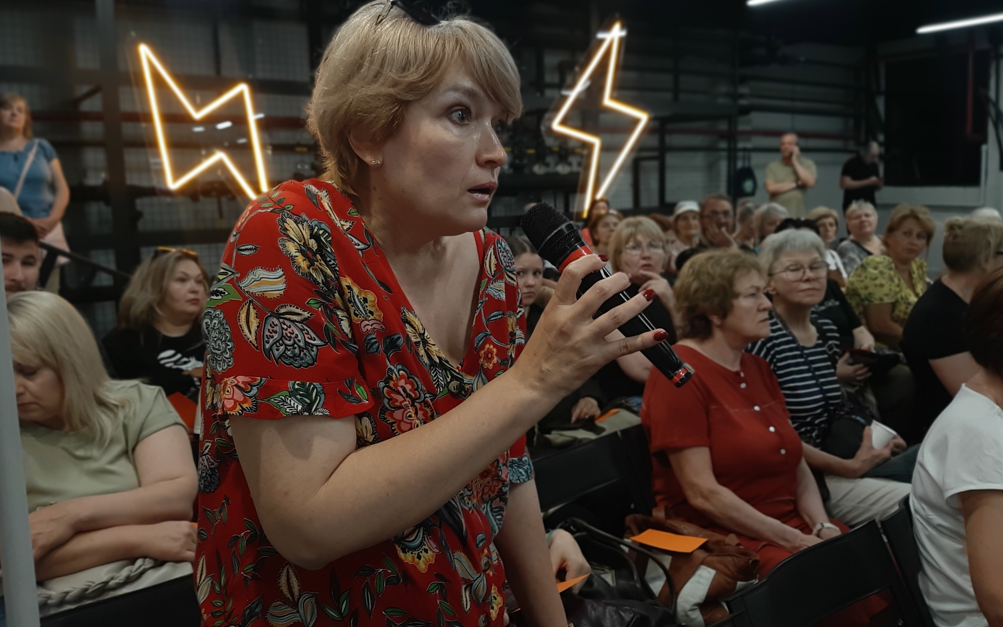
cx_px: 500
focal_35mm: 28
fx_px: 765
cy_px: 279
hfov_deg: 66.5
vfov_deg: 44.5
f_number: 1.7
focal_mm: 3.9
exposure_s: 1/25
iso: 40
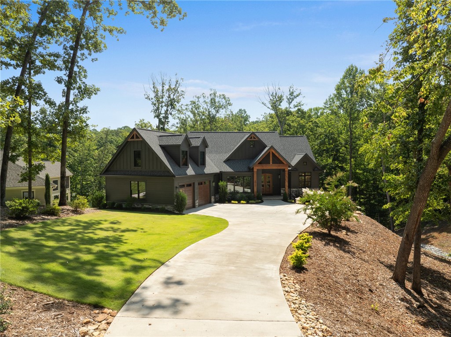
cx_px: 226
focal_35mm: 24
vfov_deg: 56.7
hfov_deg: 71.6
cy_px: 168
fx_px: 312
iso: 100
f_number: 4.5
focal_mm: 12.29
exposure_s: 1/50
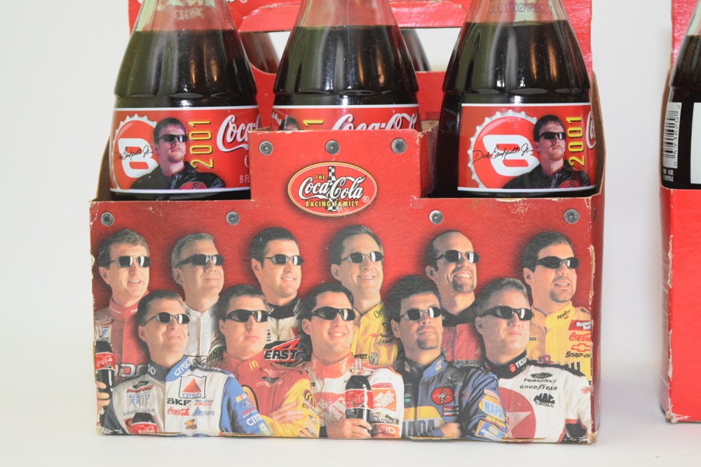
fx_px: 1607
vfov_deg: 16.6
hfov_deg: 24.6
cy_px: 234
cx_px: 350
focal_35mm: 82
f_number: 5.6
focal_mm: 55
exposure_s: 1/60
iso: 3200
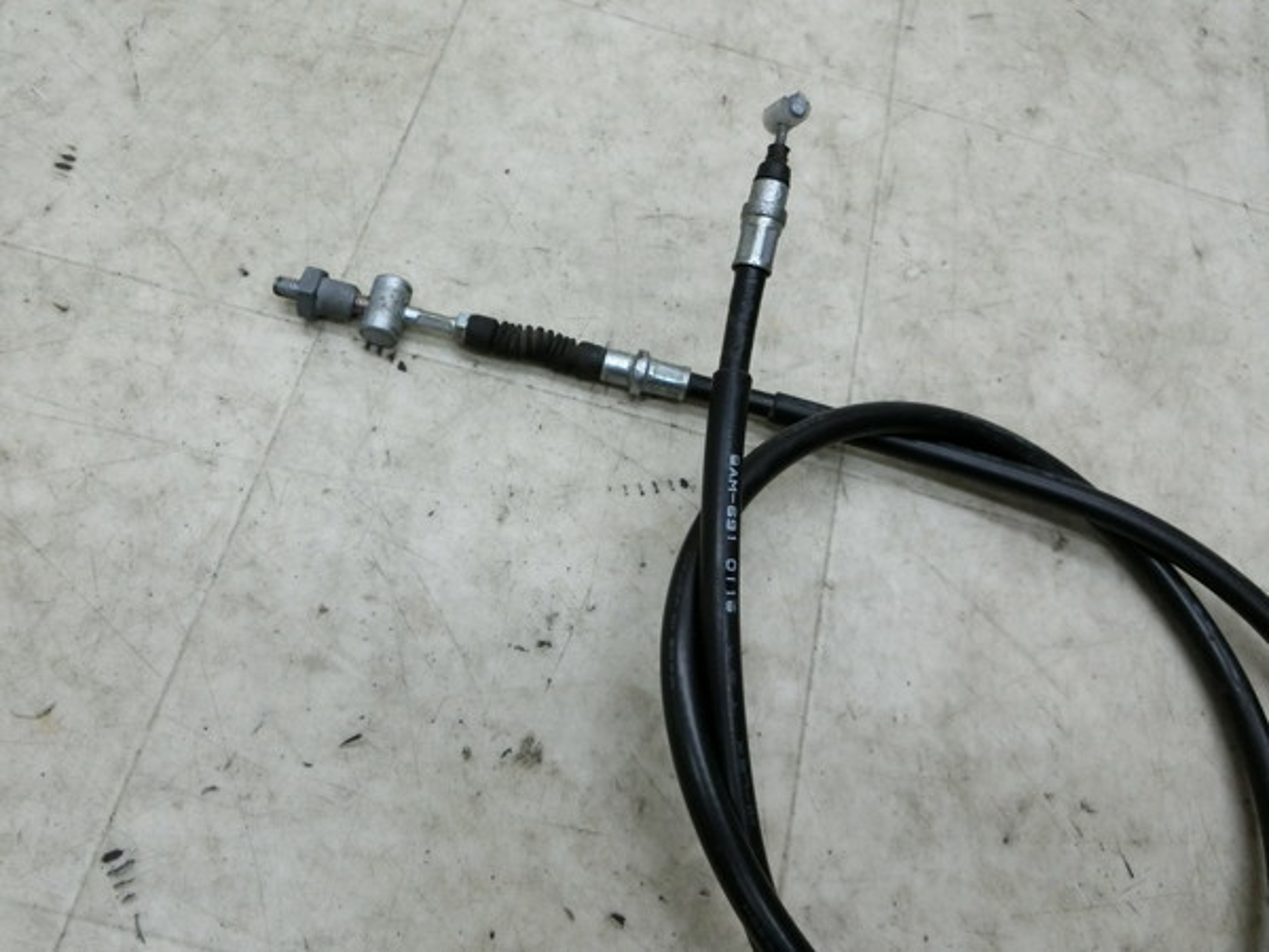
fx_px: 916
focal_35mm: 25
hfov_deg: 69.4
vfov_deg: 54.9
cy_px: 476
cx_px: 634
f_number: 3.5
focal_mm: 4.5
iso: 320
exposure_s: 1/125
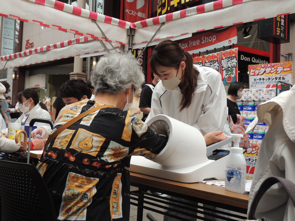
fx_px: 341
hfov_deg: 46.8
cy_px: 110
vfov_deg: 36.0
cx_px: 148
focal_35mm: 40
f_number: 3.3
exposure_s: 1/160
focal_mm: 7.1
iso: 100
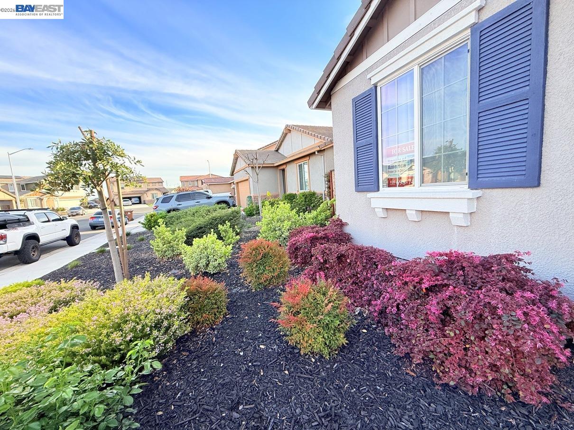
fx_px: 232
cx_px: 287
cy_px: 215
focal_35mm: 14
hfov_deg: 102.1
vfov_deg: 85.7
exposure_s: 1/398
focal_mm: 2.22
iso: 64
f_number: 2.2
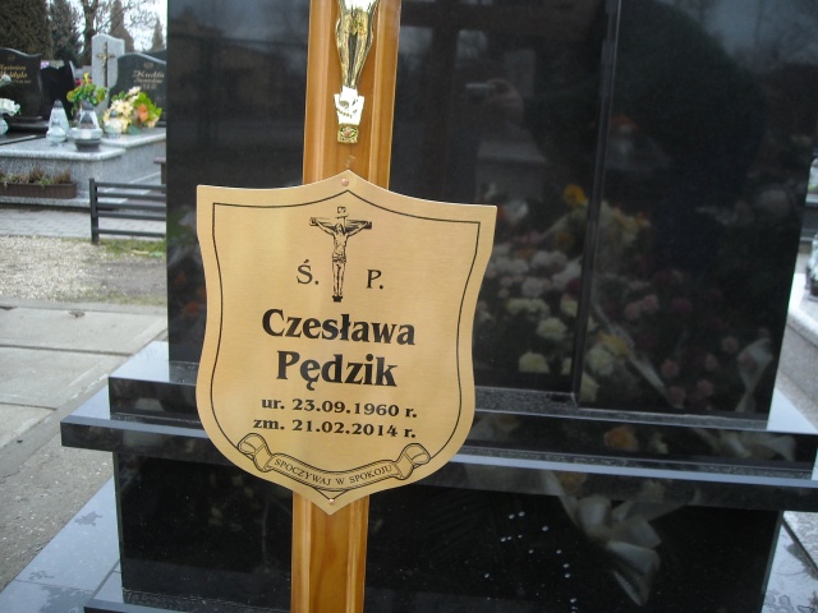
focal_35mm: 35
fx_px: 827
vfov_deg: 40.7
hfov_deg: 52.6
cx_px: 409
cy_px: 306
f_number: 2.8
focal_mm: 5.7
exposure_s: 1/250
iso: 124
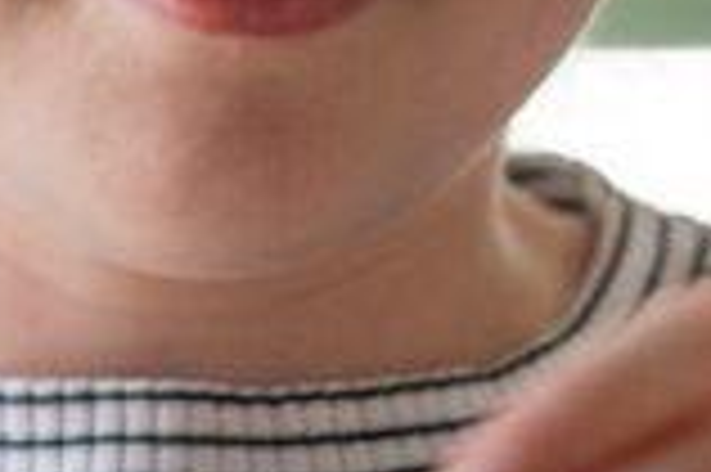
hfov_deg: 3.0
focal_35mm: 693
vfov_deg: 2.0
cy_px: 416
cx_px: -54
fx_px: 13672
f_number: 4
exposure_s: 1/125
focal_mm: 107
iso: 320
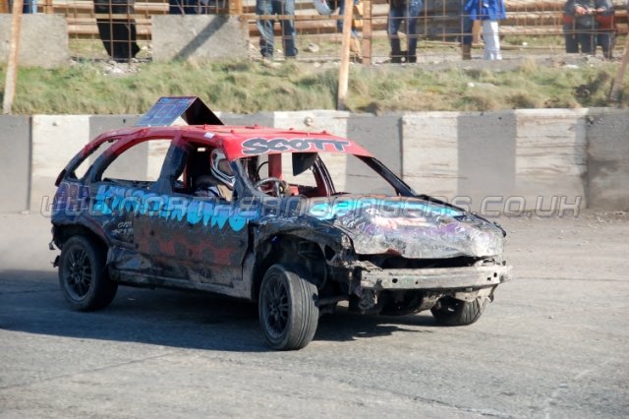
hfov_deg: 17.5
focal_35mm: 117
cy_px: 210
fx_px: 2043
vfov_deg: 11.7
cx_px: 314
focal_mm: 78
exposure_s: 1/500
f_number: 5.6
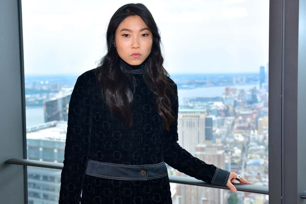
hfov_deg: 35.6
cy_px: 101
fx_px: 476
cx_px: 154
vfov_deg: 24.2
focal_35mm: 56
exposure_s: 1/250
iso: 640
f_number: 5.6
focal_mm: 55
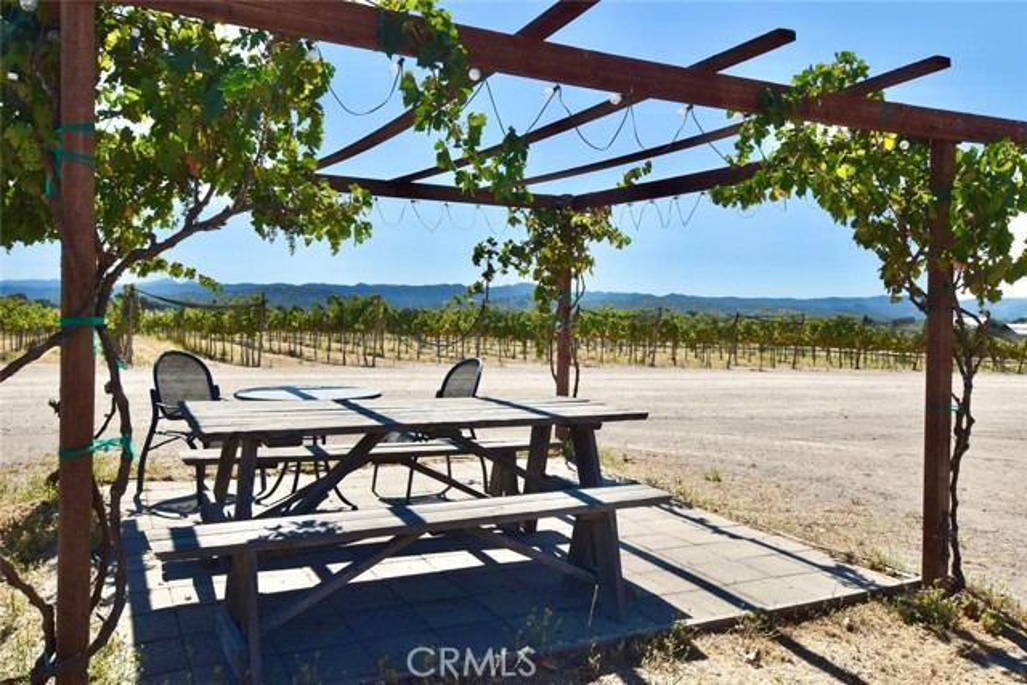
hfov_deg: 61.9
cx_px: 514
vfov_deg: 43.6
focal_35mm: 30
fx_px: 856
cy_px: 342
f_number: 11
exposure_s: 1/500
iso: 280
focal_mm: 20
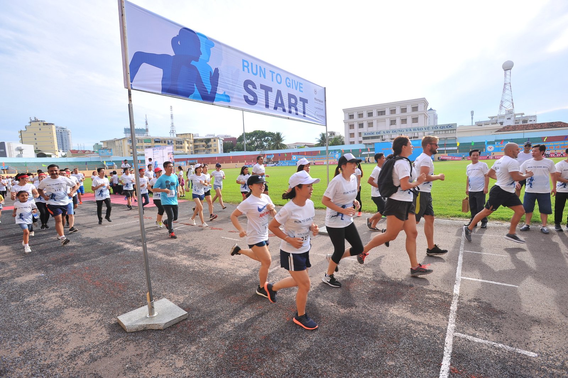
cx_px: 284
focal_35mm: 17
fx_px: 268
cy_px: 189
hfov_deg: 93.3
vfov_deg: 70.4
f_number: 6.3
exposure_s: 1/320
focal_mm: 17
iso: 200
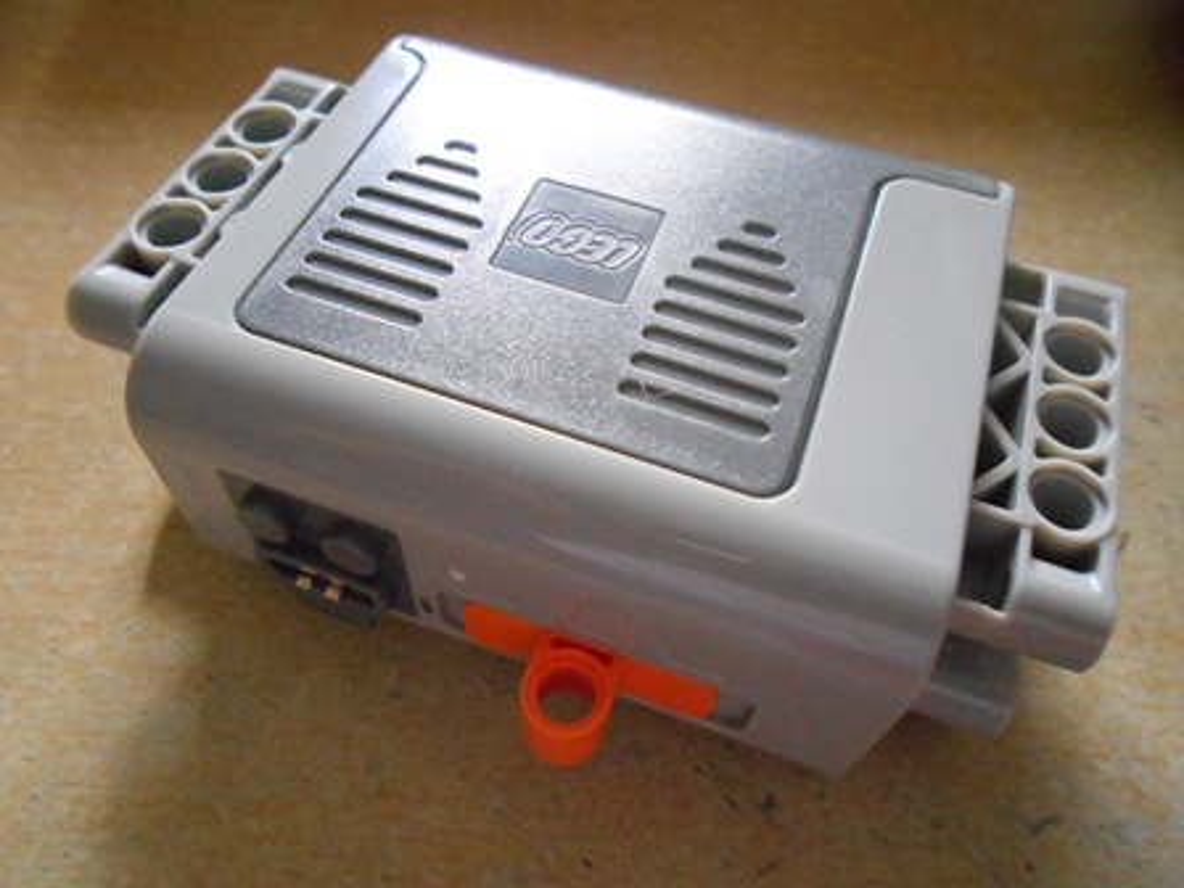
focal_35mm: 26
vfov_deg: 53.1
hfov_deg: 67.3
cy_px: 444
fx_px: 889
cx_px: 592
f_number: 3.2
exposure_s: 1/10
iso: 800
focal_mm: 4.6
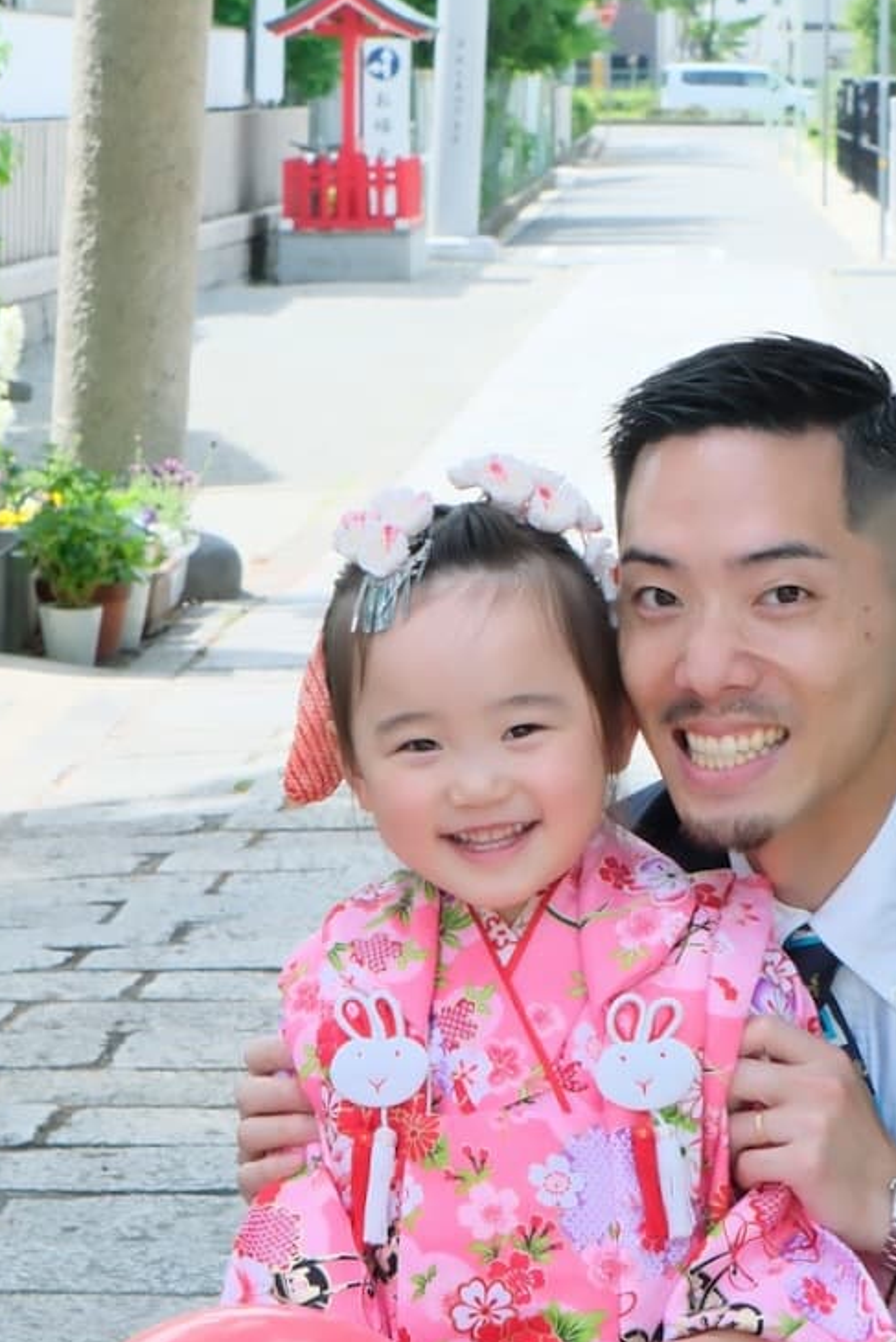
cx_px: 681
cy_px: 750
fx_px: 5112
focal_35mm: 137
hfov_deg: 10.0
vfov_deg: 15.0
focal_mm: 33
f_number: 7.1
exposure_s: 1/320
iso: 800
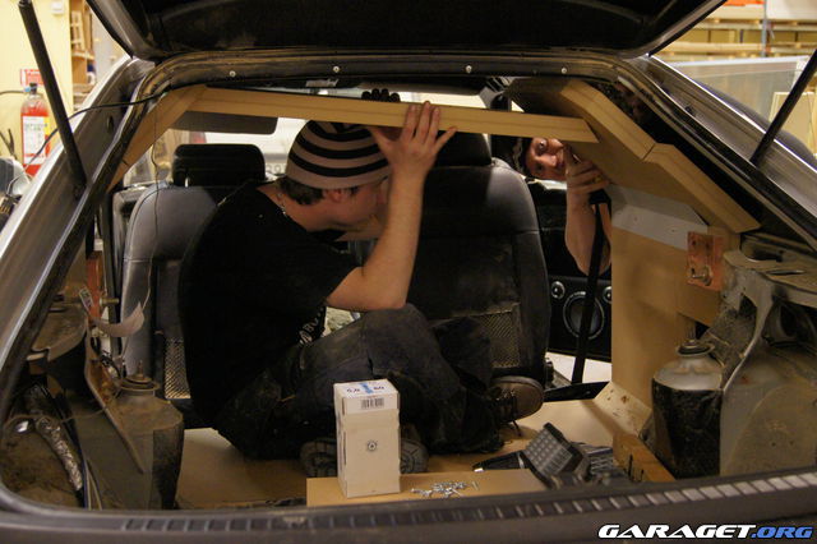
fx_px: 953
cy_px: 272
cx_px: 408
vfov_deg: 31.9
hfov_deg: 46.4
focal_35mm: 42
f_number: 4.5
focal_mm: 28
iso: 1600
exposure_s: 1/40
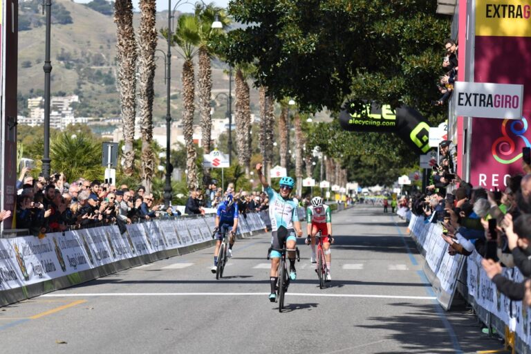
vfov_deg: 10.6
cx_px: 266
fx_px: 1903
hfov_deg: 15.9
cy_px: 177
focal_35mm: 129
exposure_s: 1/6400
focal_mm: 86
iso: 250
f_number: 2.8
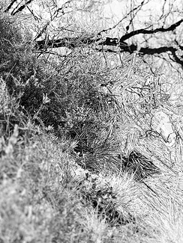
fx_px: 338
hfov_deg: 29.1
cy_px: 84
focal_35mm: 48
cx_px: 165
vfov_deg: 39.3
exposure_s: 1/77
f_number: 1.6
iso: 125
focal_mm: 5.1
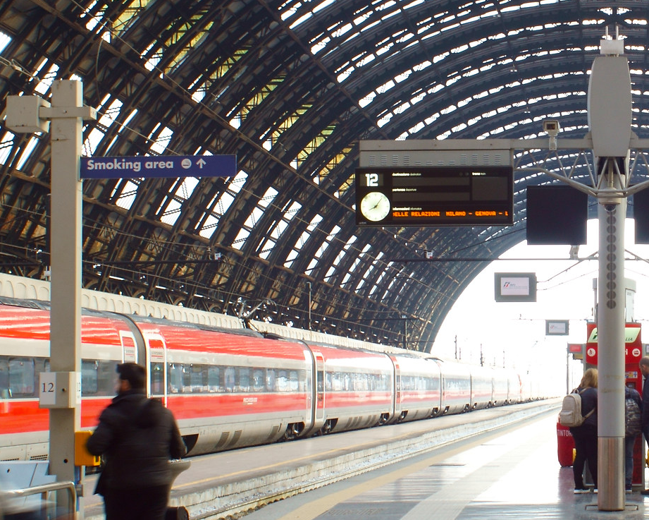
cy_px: 223
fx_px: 1690
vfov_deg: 17.5
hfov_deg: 21.2
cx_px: 605
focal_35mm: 88
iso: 200
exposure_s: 1/10
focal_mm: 24
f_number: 8
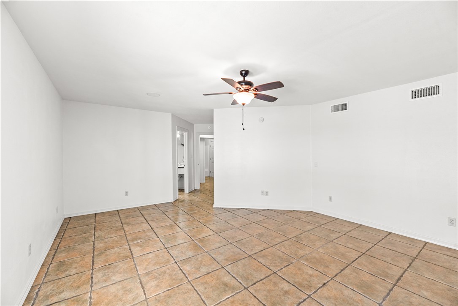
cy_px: 153
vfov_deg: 81.2
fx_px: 178
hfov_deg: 104.2
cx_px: 229
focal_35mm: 14
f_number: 9
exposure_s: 1/8
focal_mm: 14
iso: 800
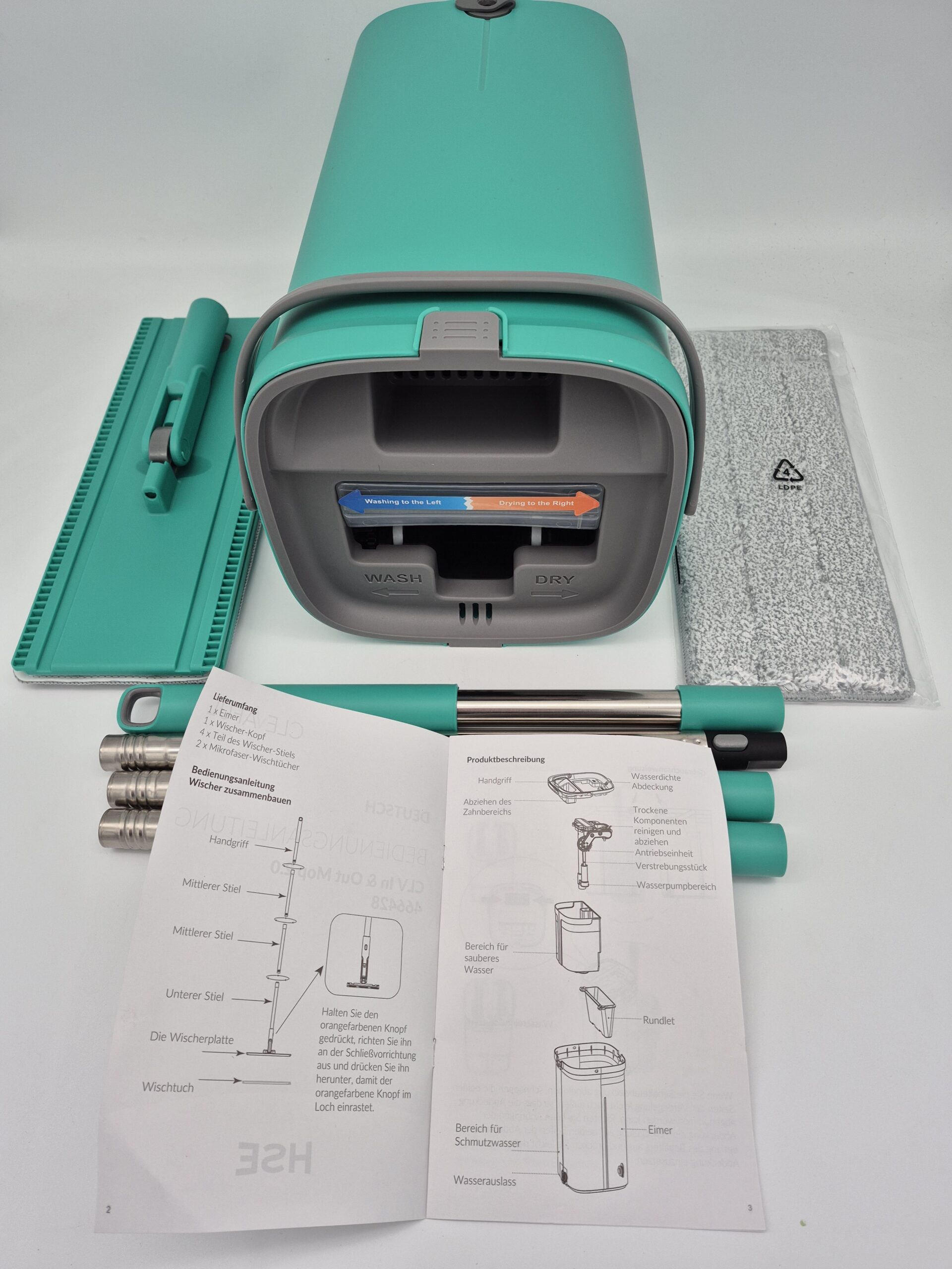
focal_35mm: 23
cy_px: 634
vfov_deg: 73.9
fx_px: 843
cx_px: 476
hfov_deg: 58.9
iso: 40
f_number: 1.8
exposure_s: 1/180
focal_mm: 5.4
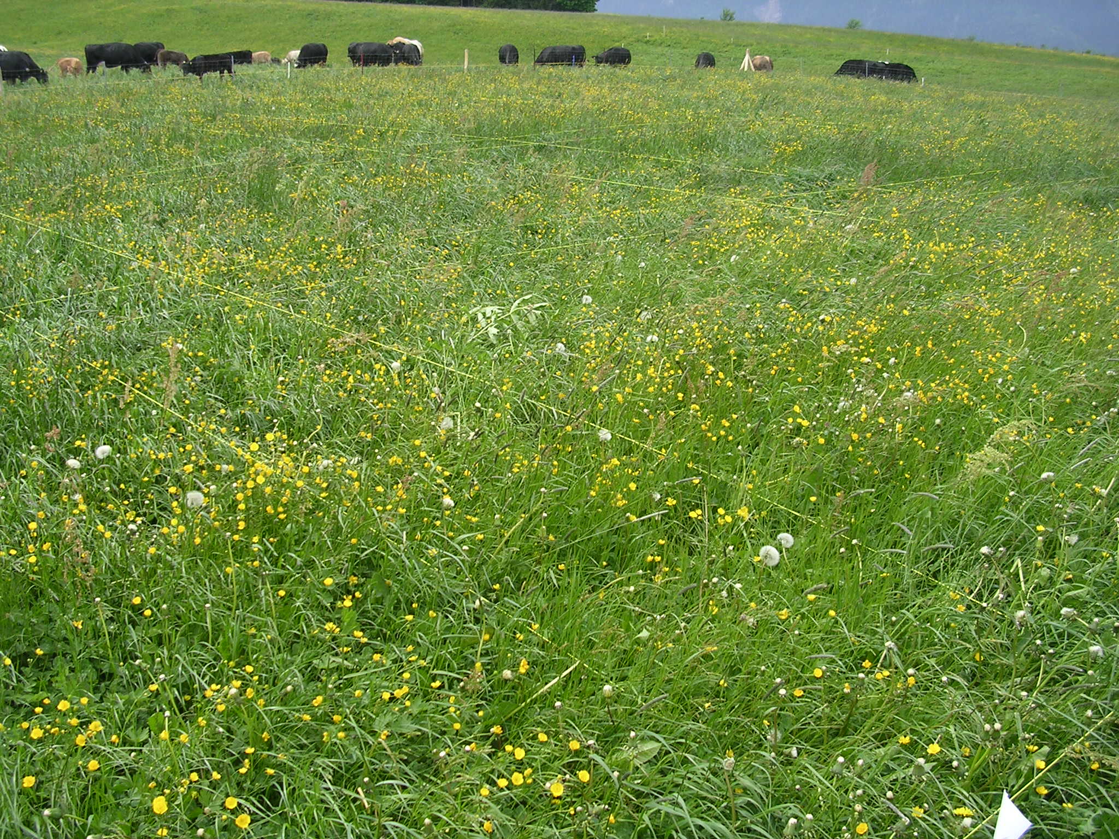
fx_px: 1228
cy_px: 420
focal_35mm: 38
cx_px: 560
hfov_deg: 49.0
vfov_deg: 37.7
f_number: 2.8
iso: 100
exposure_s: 1/369
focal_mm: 5.8
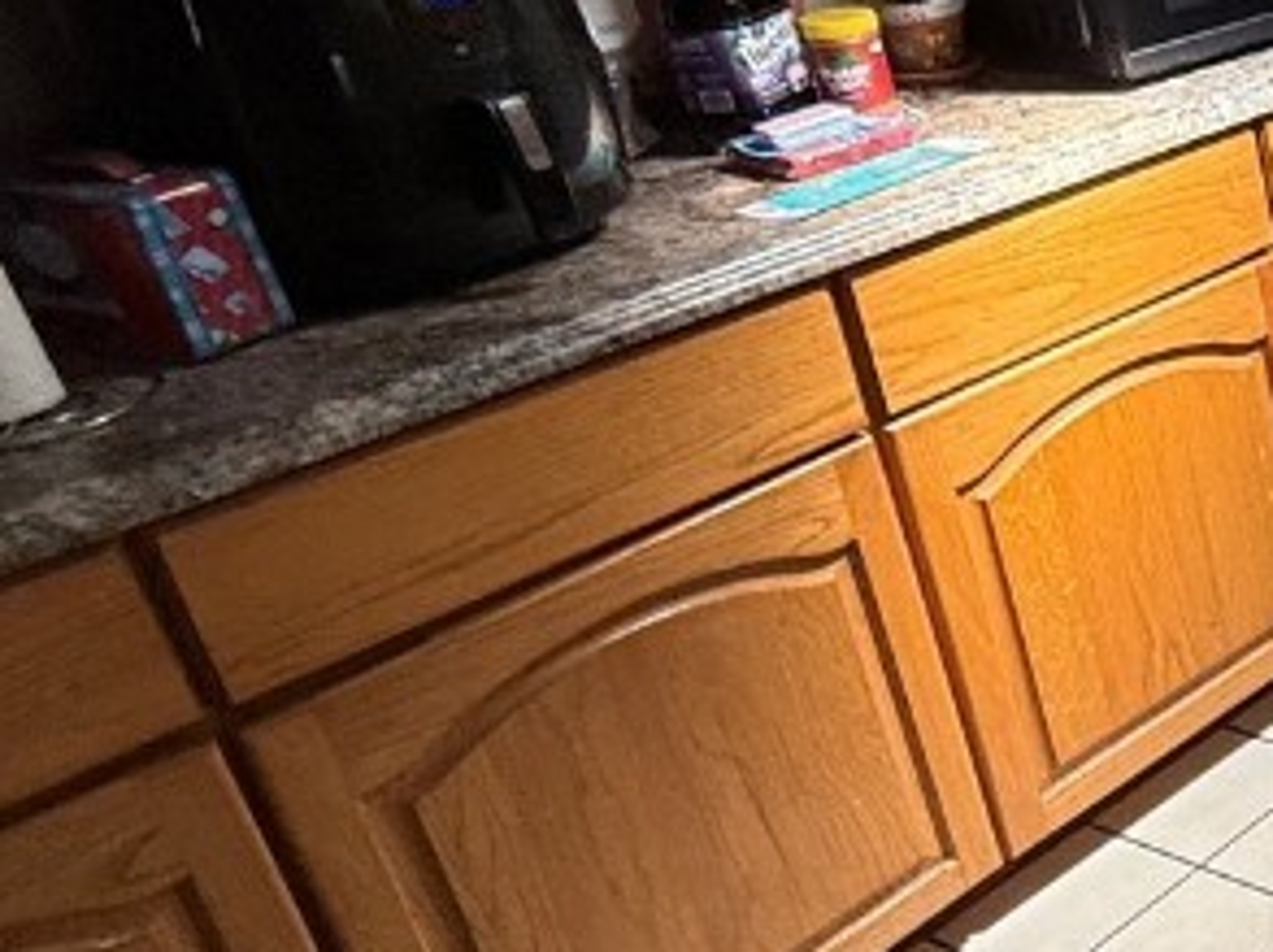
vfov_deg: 28.8
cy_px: 165
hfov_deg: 24.1
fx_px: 1800
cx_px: 2151
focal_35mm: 49
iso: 200
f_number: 2.2
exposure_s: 1/99
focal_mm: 2.22
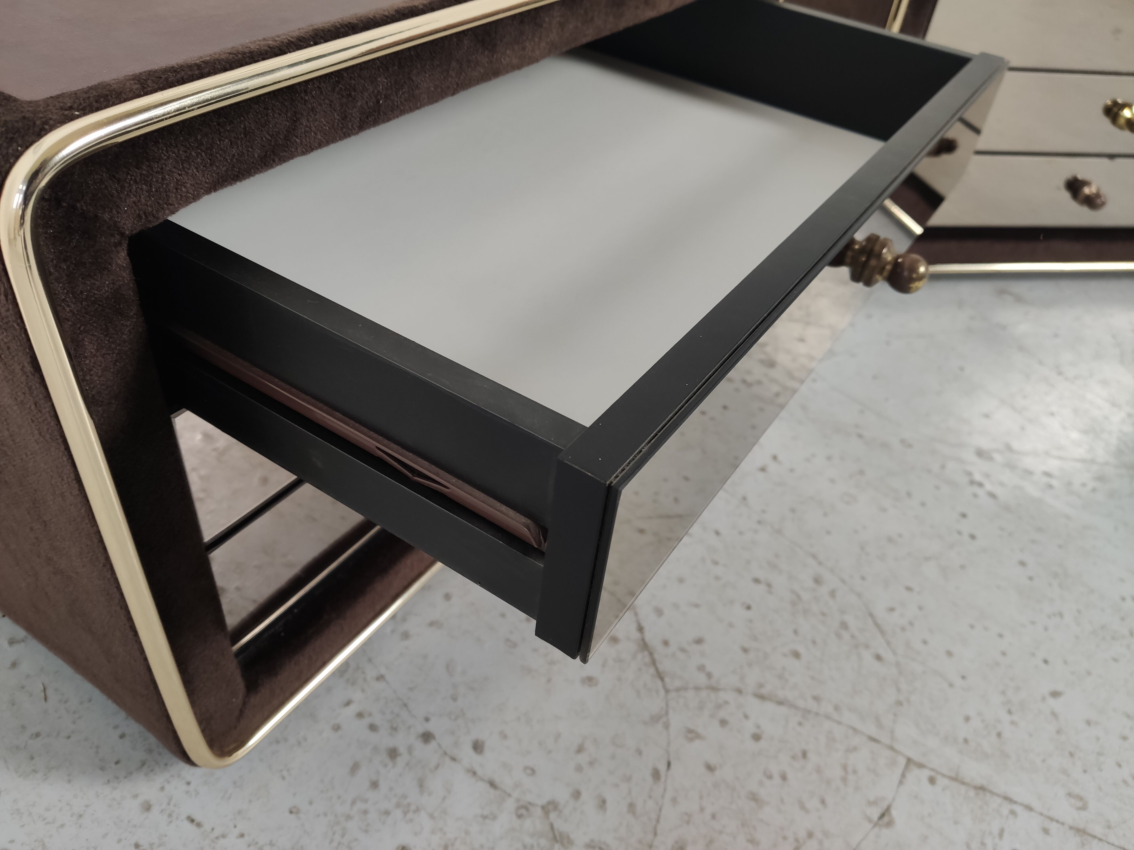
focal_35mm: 26
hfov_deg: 67.3
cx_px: 567
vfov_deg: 53.1
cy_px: 425
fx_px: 852
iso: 238
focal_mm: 4.75
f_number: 1.75
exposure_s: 1/100
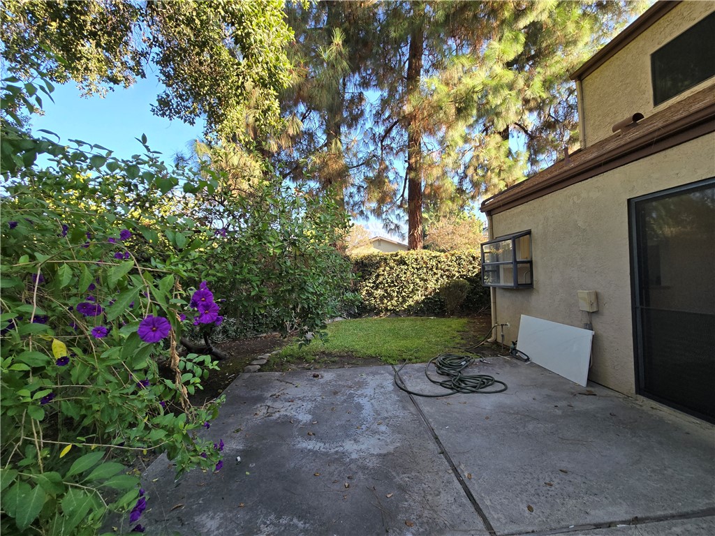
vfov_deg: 89.9
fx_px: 269
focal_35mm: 13
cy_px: 268
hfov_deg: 106.2
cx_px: 358
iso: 50
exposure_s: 1/218
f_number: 2.2
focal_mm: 2.2
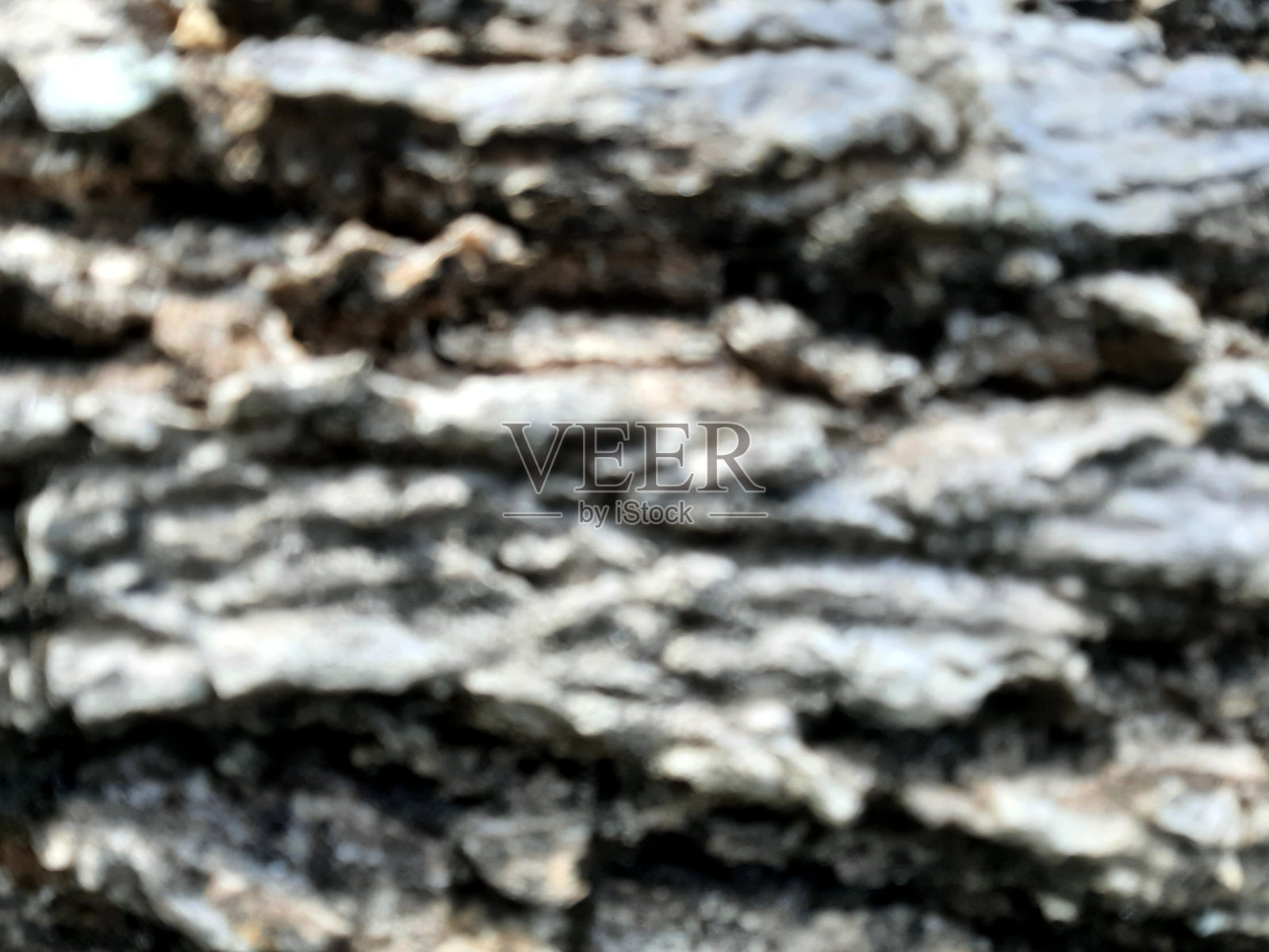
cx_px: 634
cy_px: 476
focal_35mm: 26
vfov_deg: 53.1
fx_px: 953
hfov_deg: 67.3
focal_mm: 3.93
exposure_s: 1/417
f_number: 1.7
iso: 40
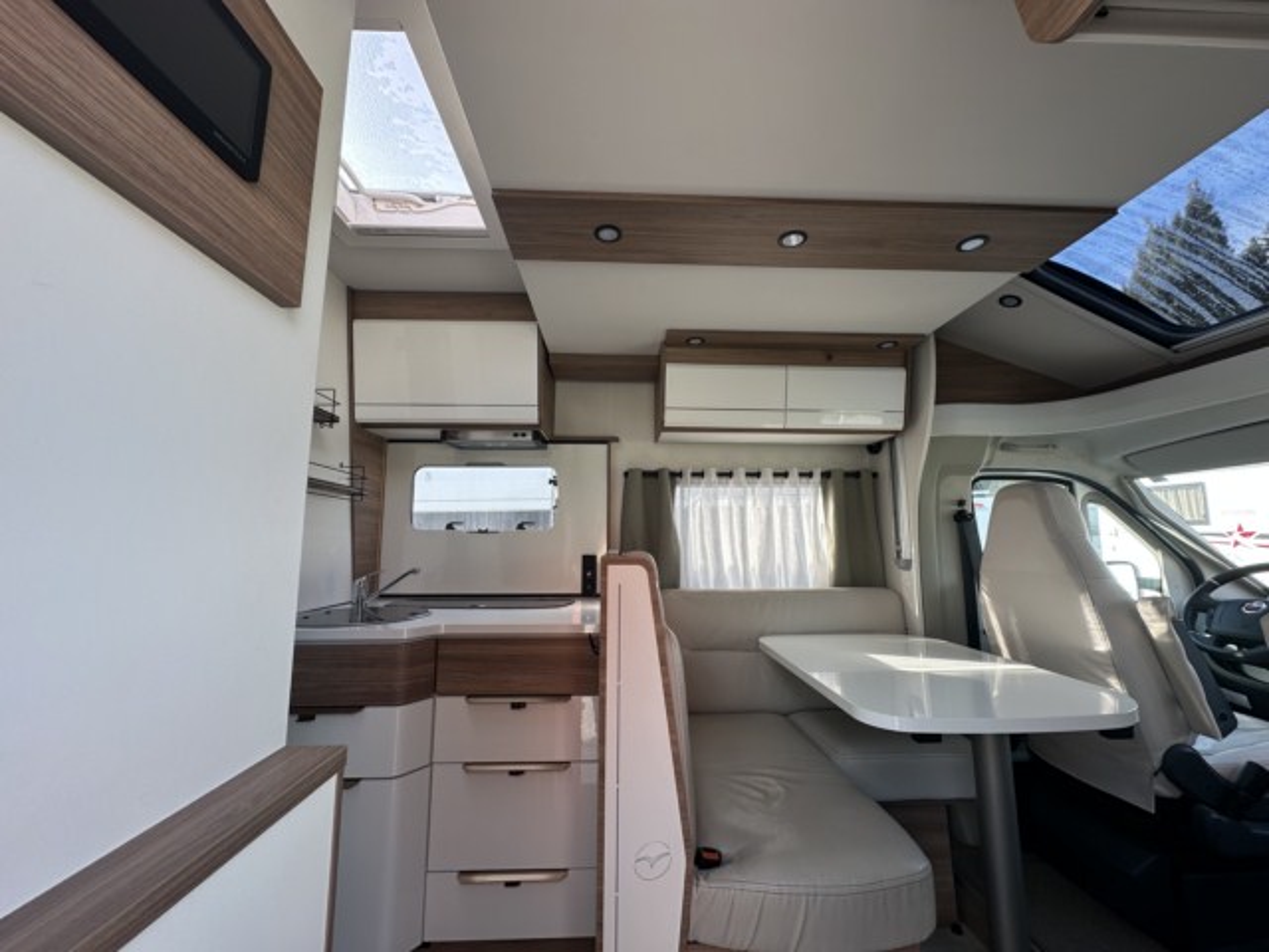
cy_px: 476
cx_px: 634
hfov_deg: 102.1
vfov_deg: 85.7
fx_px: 513
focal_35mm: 14
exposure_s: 1/145
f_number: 2.2
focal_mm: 2.22
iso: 40
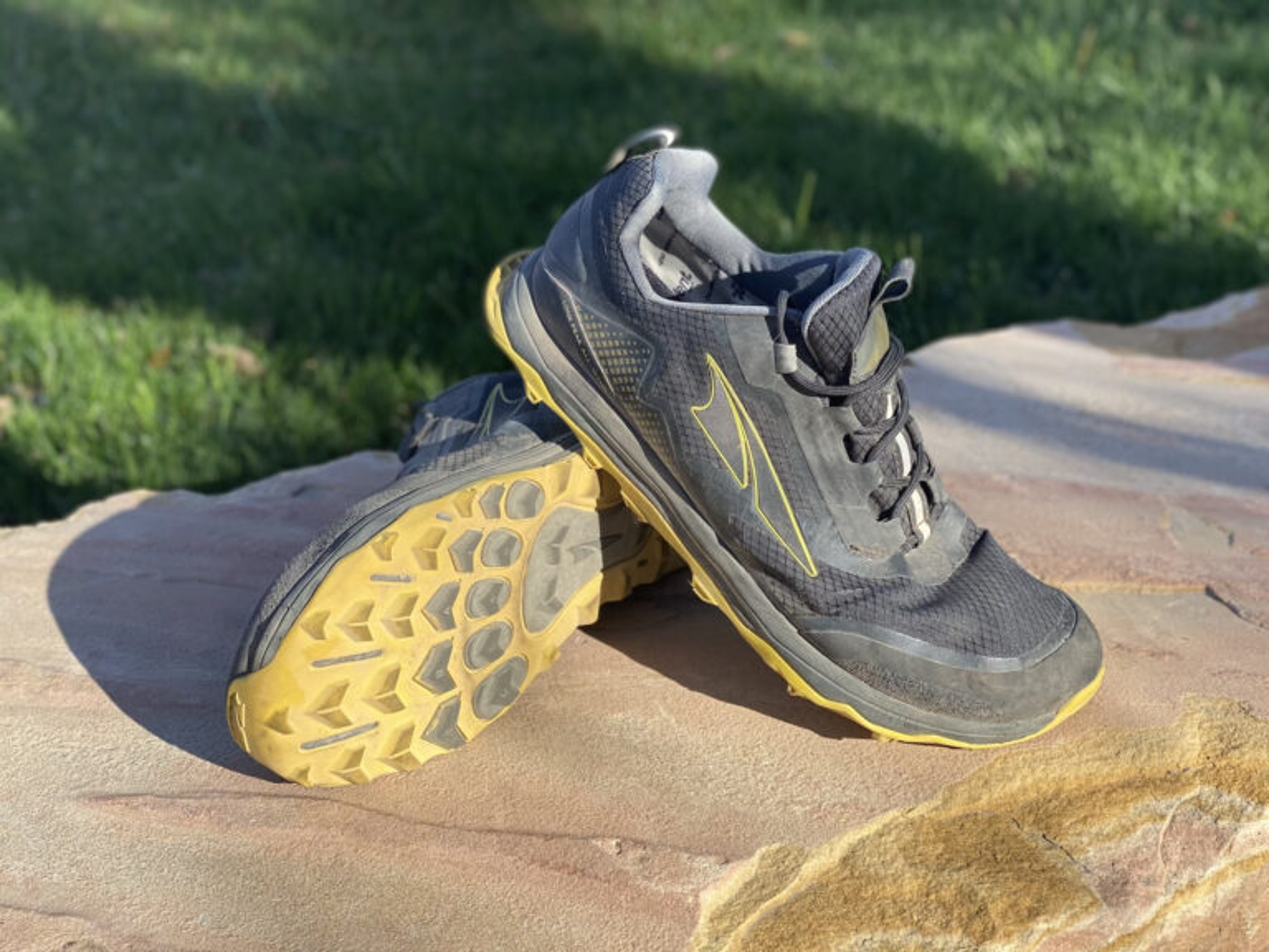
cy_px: 476
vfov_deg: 28.0
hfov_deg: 36.8
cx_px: 634
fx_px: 1906
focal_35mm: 52
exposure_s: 1/527
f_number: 2
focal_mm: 6
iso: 20
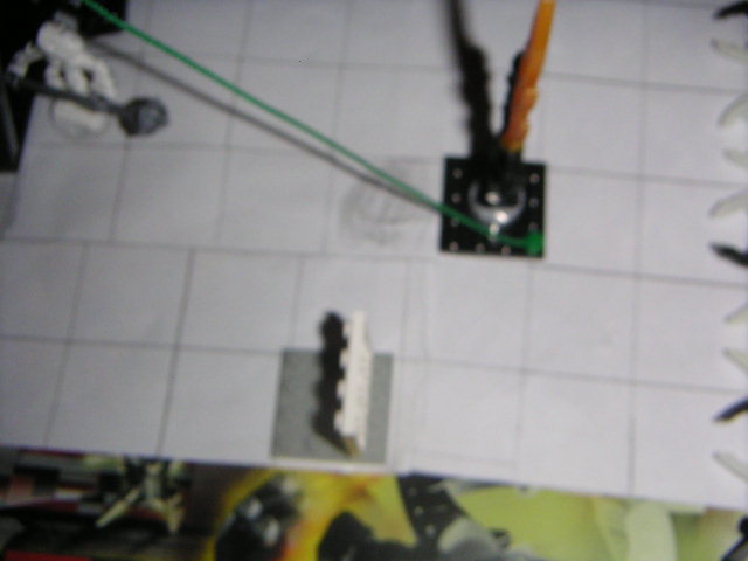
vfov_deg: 36.0
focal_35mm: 40
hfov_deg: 46.8
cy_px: 280
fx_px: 864
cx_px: 374
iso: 200
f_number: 6.7
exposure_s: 1/45
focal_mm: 5.3
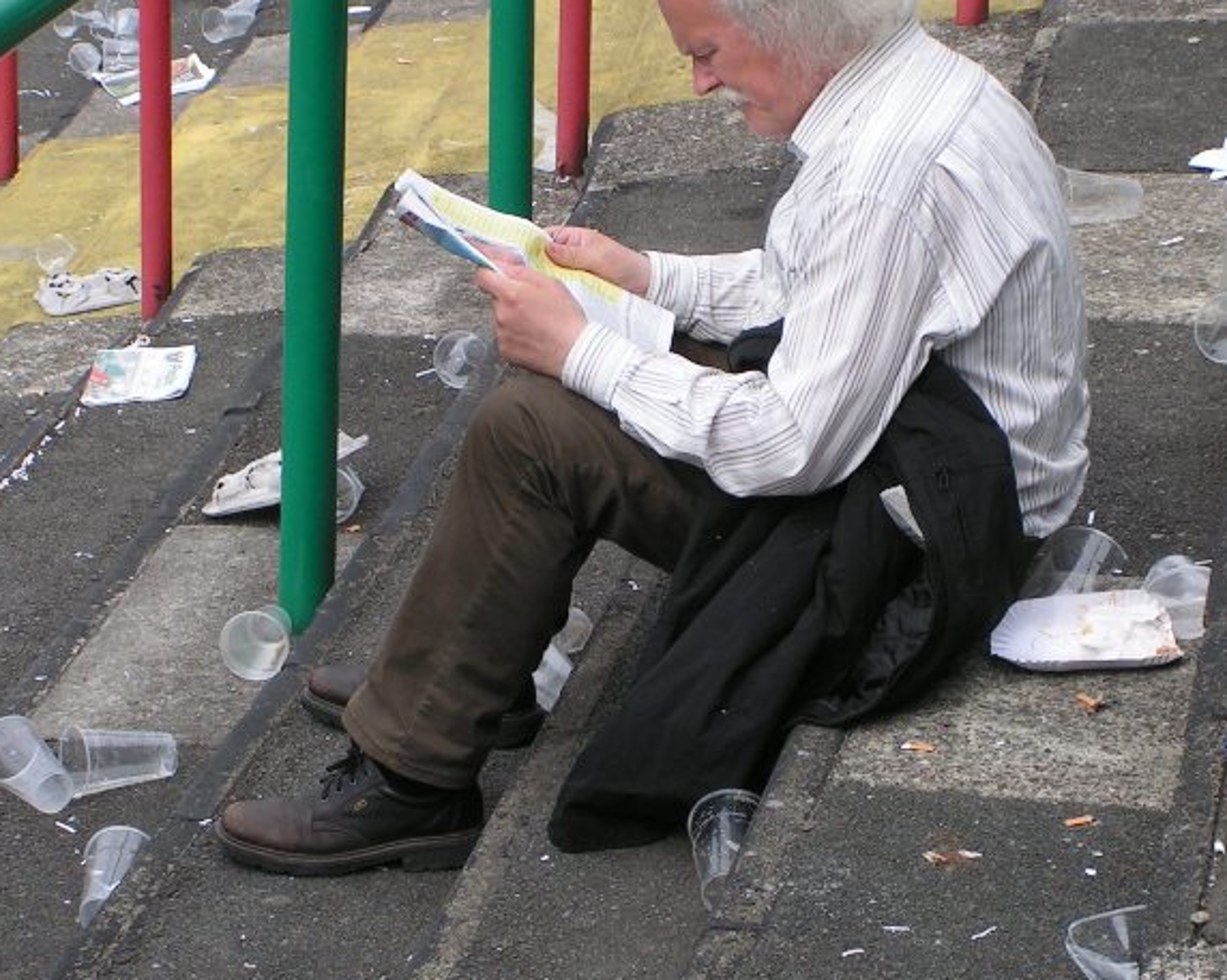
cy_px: 365
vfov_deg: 13.7
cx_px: 605
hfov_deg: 17.2
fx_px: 4065
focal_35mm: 112
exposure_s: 1/200
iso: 50
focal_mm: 12.6
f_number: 5.6
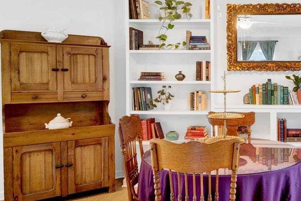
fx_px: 293
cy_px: 86
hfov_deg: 51.1
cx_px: 241
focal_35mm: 35
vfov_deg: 37.8
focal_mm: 8
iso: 100
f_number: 8
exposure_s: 3
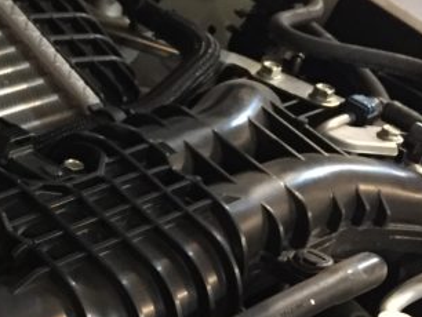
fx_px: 1183
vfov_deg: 15.1
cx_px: -103
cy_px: 284
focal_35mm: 97
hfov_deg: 18.9
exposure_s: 1/15
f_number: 2.2
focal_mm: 4.15
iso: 320
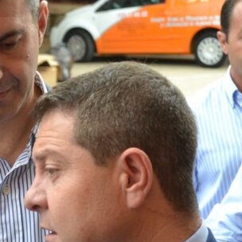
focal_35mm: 129
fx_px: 1020
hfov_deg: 13.2
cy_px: 180
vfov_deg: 13.5
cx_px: -51
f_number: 5.3
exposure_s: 1/100
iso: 400
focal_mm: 40
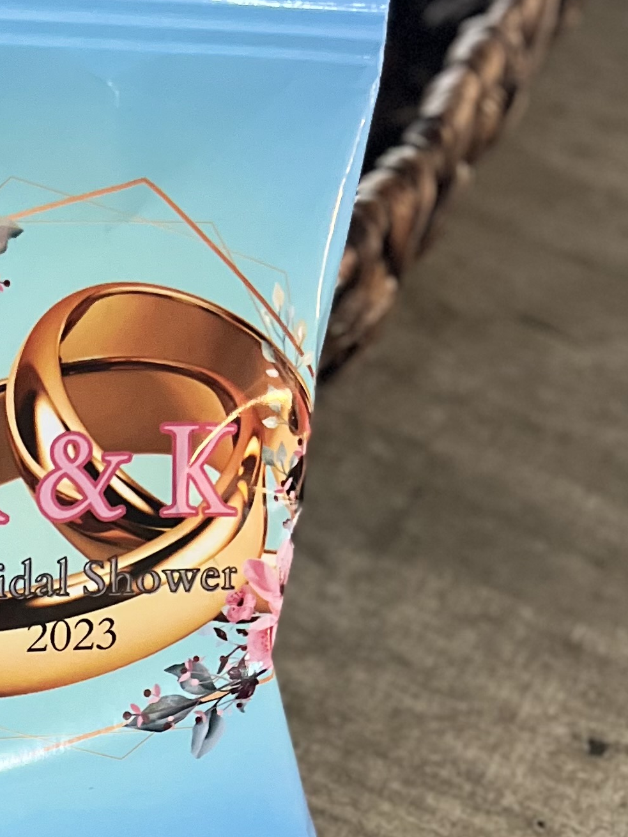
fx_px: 1935
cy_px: 1029
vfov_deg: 22.3
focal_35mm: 80
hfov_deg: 16.8
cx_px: -293
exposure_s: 1/60
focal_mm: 5.7
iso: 400
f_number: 1.5
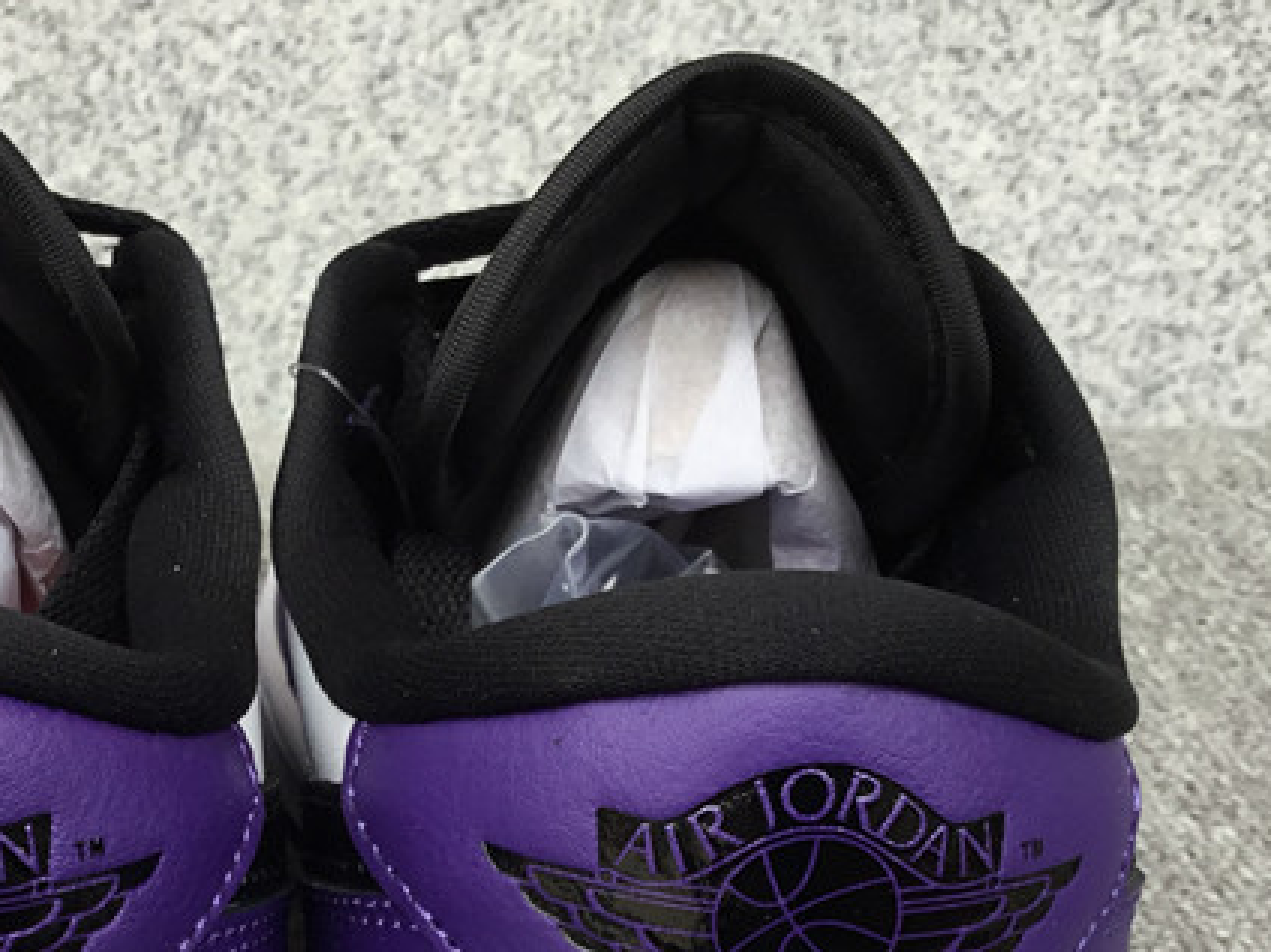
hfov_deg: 28.8
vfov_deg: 21.3
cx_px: 261
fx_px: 2423
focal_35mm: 66
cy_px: 990
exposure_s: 1/117
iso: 25
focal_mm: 3.3
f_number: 2.4
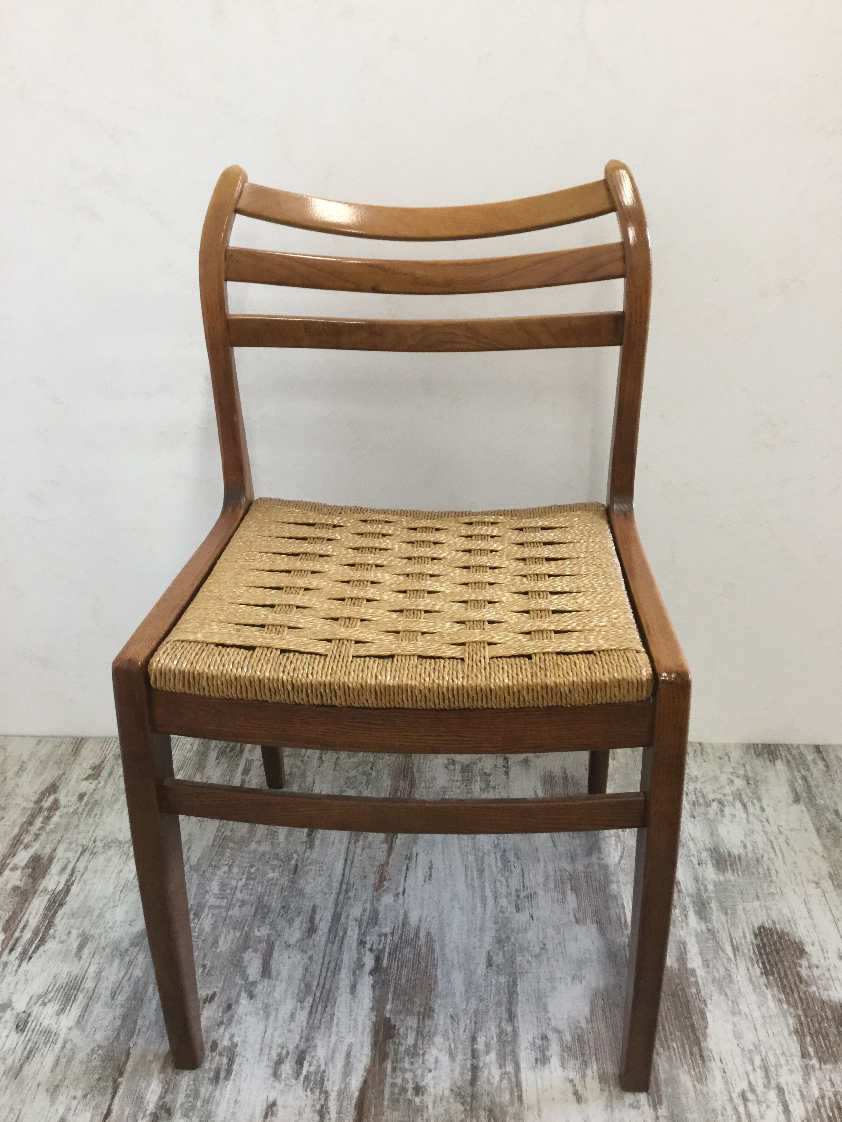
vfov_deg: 58.4
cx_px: 421
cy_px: 561
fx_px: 1005
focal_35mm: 31
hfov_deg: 45.4
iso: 50
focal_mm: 3.3
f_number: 2.4
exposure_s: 1/33
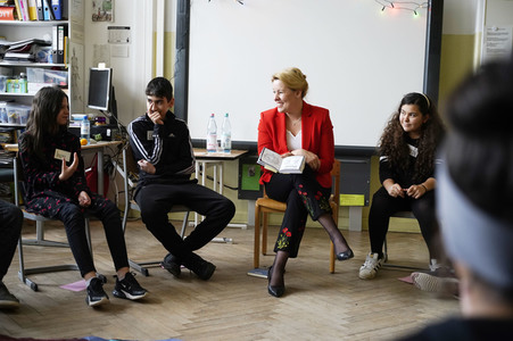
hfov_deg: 39.6
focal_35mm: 50
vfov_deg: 27.0
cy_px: 170
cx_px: 256
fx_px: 712
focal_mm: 50
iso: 2500
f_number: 3.2
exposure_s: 1/320
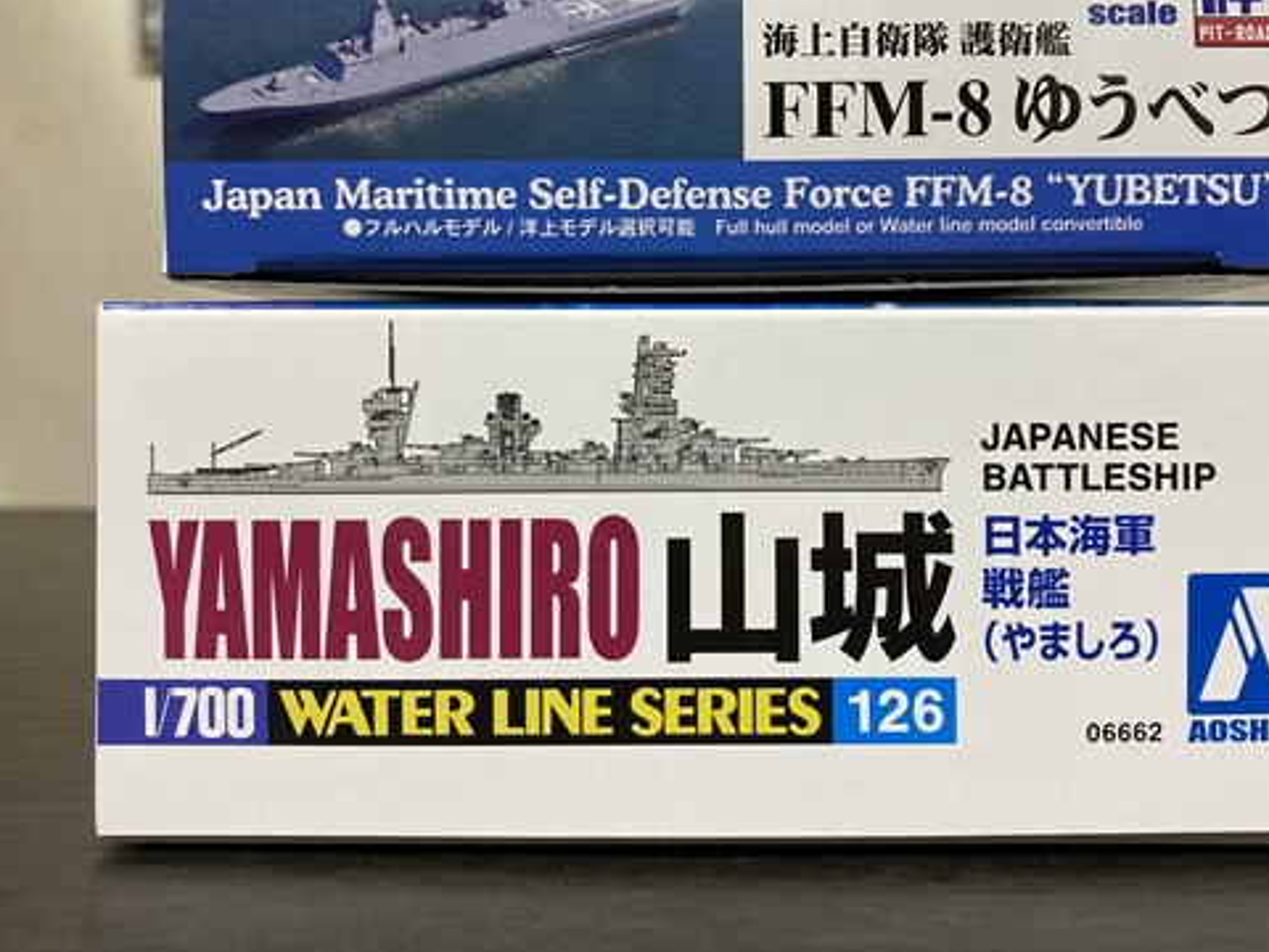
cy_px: 402
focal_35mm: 35
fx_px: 1283
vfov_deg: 40.6
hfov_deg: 52.4
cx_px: 727
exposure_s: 1/60
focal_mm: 3.99
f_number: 1.8
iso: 125
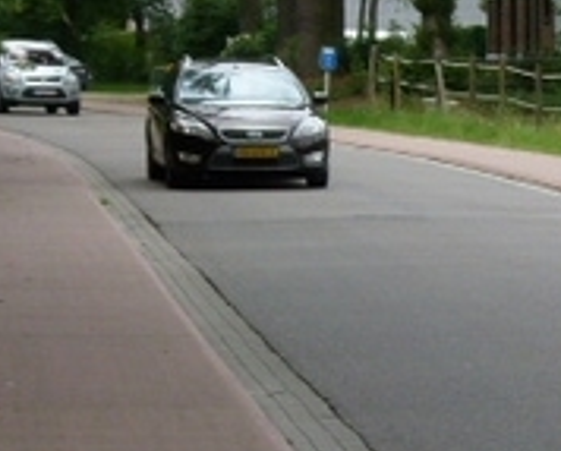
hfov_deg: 8.9
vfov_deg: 7.4
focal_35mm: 210
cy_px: 397
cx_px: 886
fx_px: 3492
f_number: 4
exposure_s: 1/320
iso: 100
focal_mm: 11.6
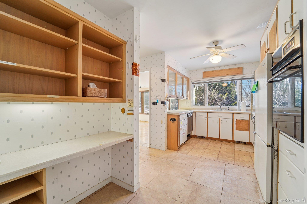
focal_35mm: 14
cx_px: 154
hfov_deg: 104.3
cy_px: 102
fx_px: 119
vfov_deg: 81.2
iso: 400
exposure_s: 1/20
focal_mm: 14
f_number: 8
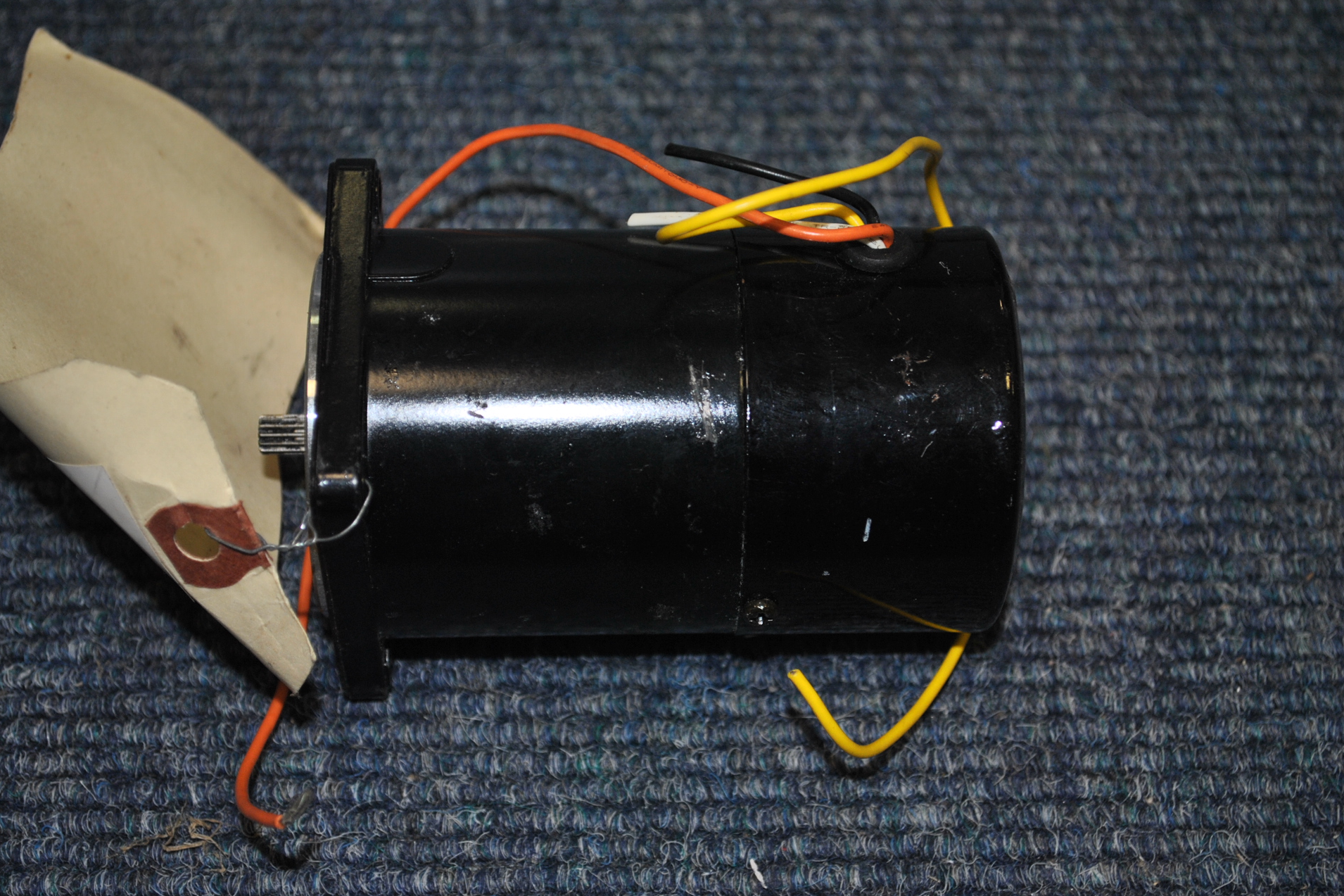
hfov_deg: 30.1
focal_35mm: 67
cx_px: 673
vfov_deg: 20.3
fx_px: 2501
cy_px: 453
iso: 200
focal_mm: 44
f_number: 5.3
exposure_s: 1/60
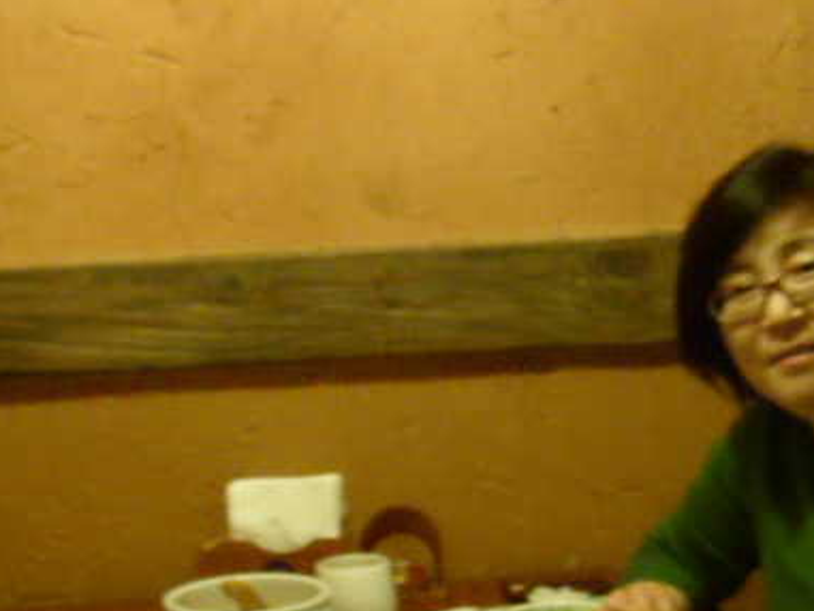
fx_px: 2211
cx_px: 506
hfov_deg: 20.8
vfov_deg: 15.6
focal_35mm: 94
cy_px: 513
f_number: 2.8
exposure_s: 1/4
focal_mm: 5.8
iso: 200
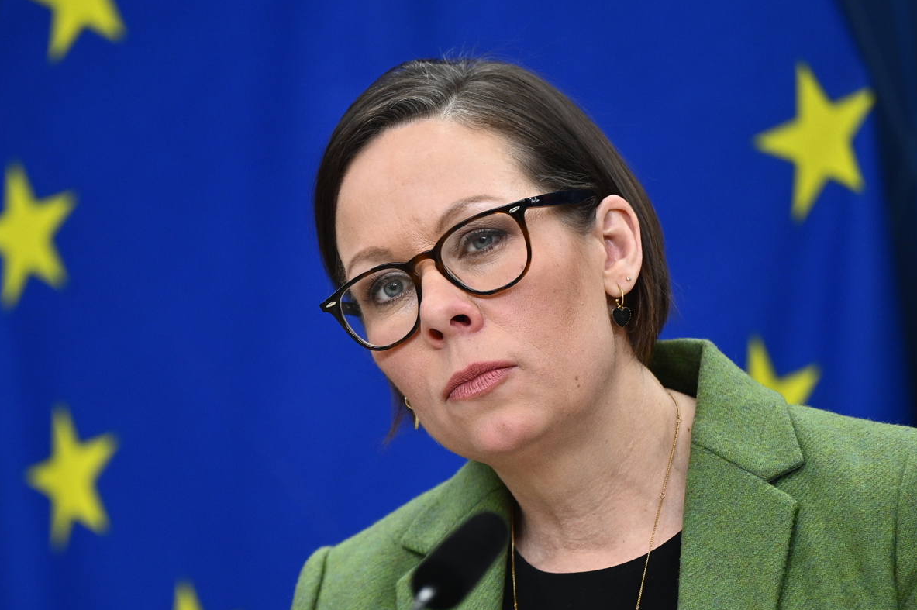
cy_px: 336
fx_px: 5854
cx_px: 425
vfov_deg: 6.0
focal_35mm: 230
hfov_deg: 9.0
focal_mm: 200
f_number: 2.8
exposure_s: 1/250
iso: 560
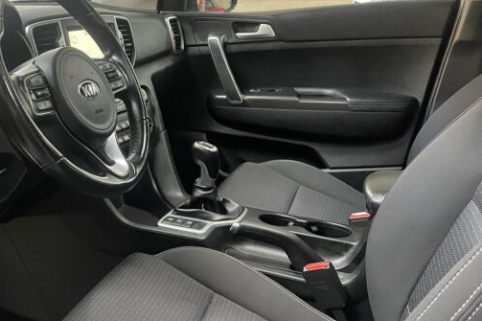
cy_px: 133
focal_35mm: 43
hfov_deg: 43.5
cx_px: 103
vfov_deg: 31.1
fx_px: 576
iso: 400
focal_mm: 4.2
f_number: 1.6
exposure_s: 1/50
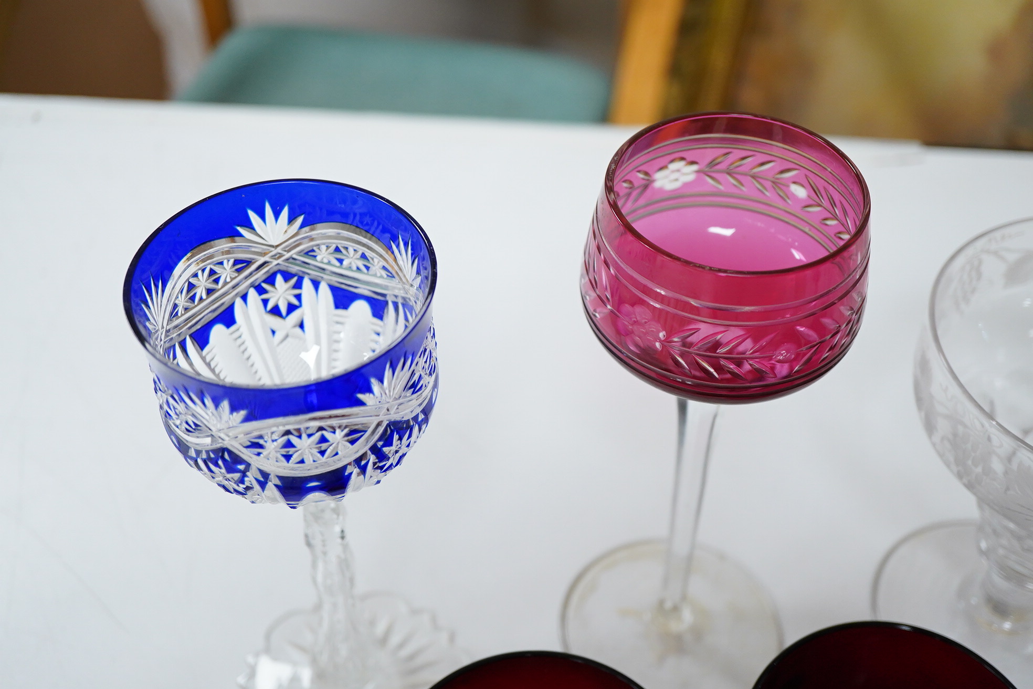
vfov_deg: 29.9
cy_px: 344
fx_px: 1291
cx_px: 516
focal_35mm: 45
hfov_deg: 43.6
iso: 1250
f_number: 3.5
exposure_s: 1/125
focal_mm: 30
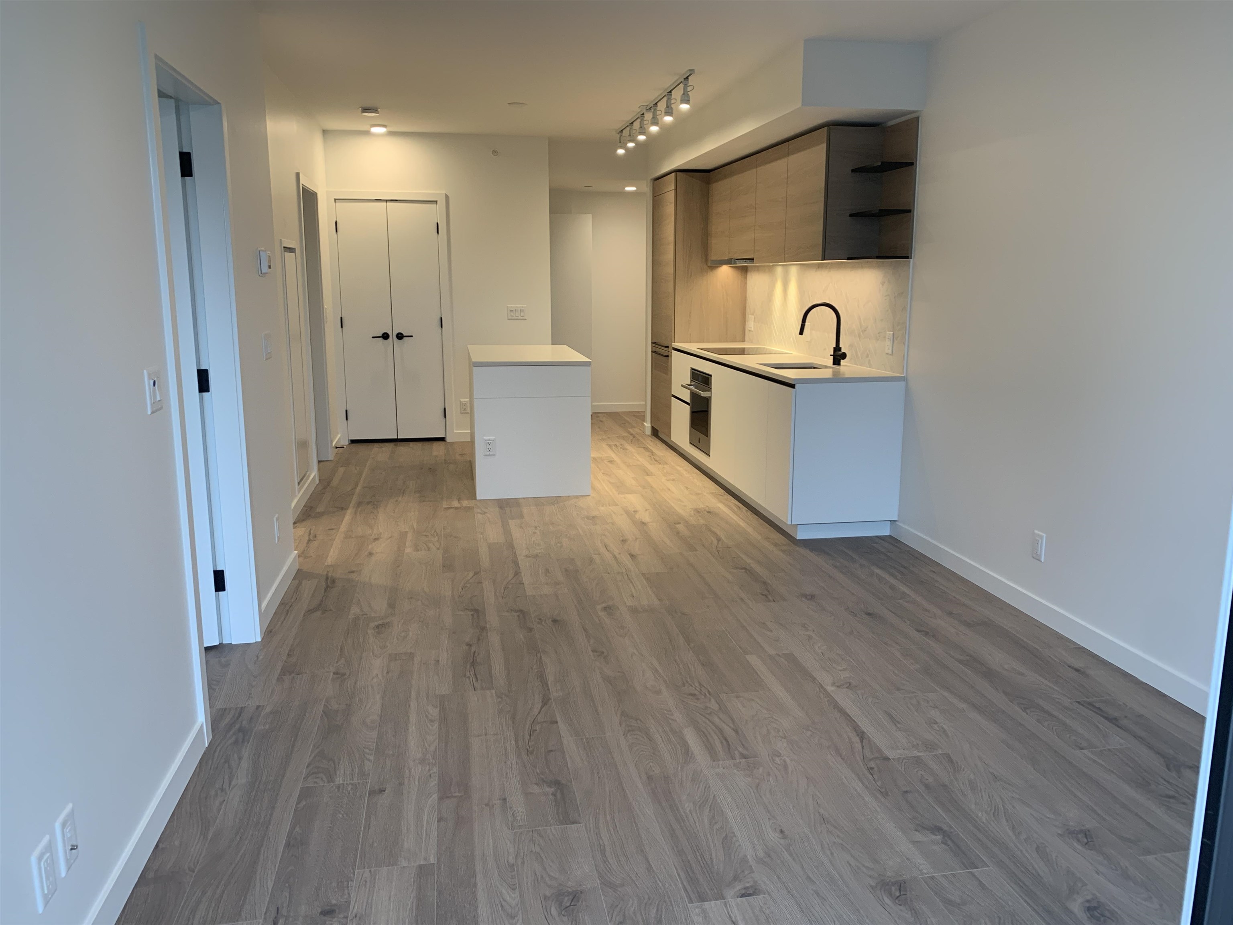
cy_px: 462
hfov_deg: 67.3
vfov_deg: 53.1
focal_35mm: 26
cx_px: 616
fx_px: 926
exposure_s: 1/60
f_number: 1.8
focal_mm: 4.25
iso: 80
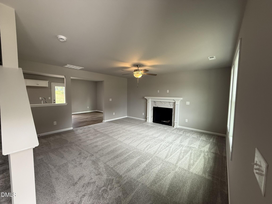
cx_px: 136
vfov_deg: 85.7
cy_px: 102
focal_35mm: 14
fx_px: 110
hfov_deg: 102.1
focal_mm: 2.22
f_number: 2.2
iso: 200
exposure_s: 1/120
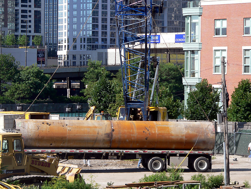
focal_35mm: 157
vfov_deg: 9.5
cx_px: 118
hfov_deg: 12.6
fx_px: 1139
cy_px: 99
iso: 80
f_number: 4
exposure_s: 1/500
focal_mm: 24.3
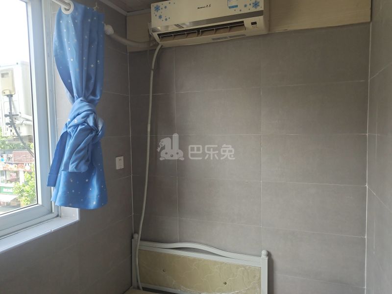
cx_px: 196
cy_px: 147
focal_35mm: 26
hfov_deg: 67.3
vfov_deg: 53.1
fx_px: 294
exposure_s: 1/126
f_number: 1.8
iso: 50
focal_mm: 5.58
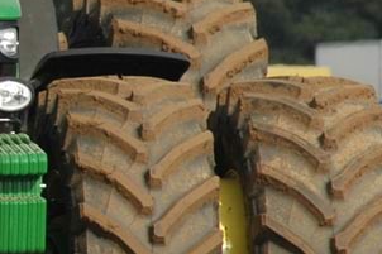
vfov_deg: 1.0
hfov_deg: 1.5
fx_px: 14751
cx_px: -288
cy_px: 136
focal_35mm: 1391
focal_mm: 200
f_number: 7.1
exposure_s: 1/800
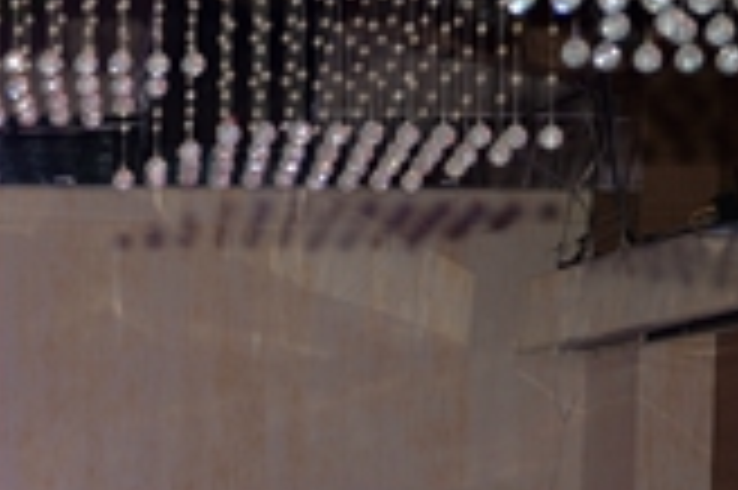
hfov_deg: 11.6
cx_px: -706
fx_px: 3297
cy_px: 793
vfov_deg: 8.3
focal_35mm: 161
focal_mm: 33
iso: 400
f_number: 2.8
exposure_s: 1/160
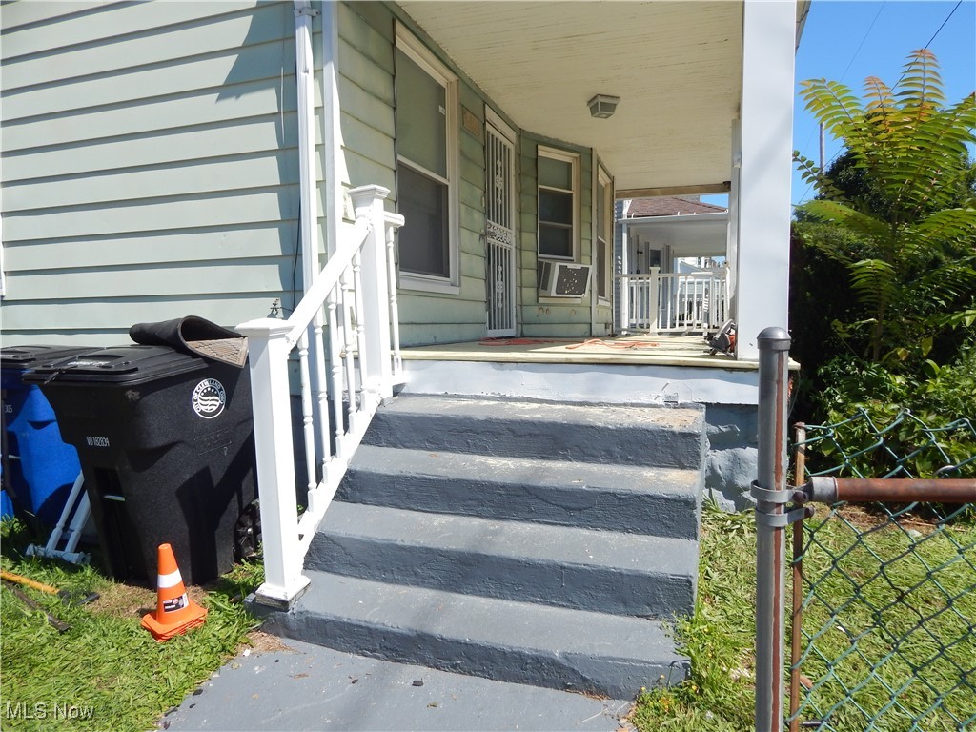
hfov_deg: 73.9
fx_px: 648
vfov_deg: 58.9
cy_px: 366
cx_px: 488
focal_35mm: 23
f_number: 3
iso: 125
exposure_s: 1/1250
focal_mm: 4
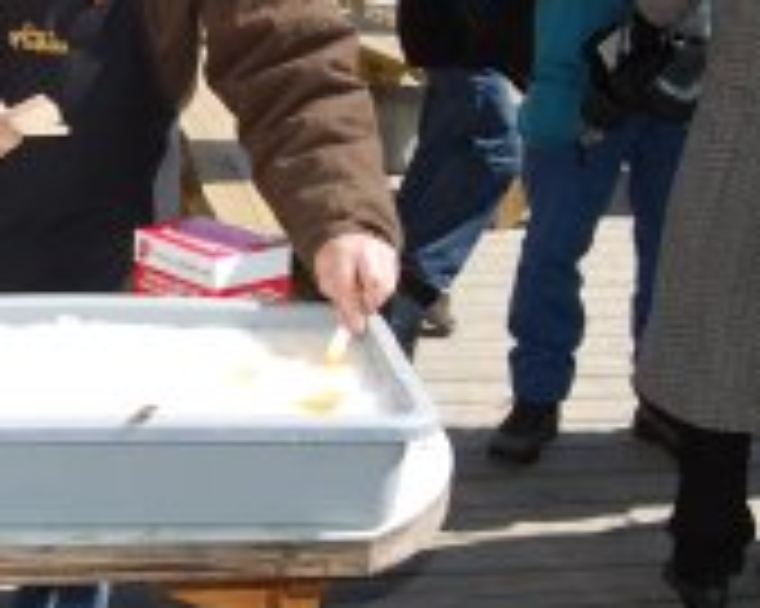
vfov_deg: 20.3
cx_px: 112
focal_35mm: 75
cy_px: 196
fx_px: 1686
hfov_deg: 24.8
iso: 200
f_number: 7.1
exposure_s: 1/500
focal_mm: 20
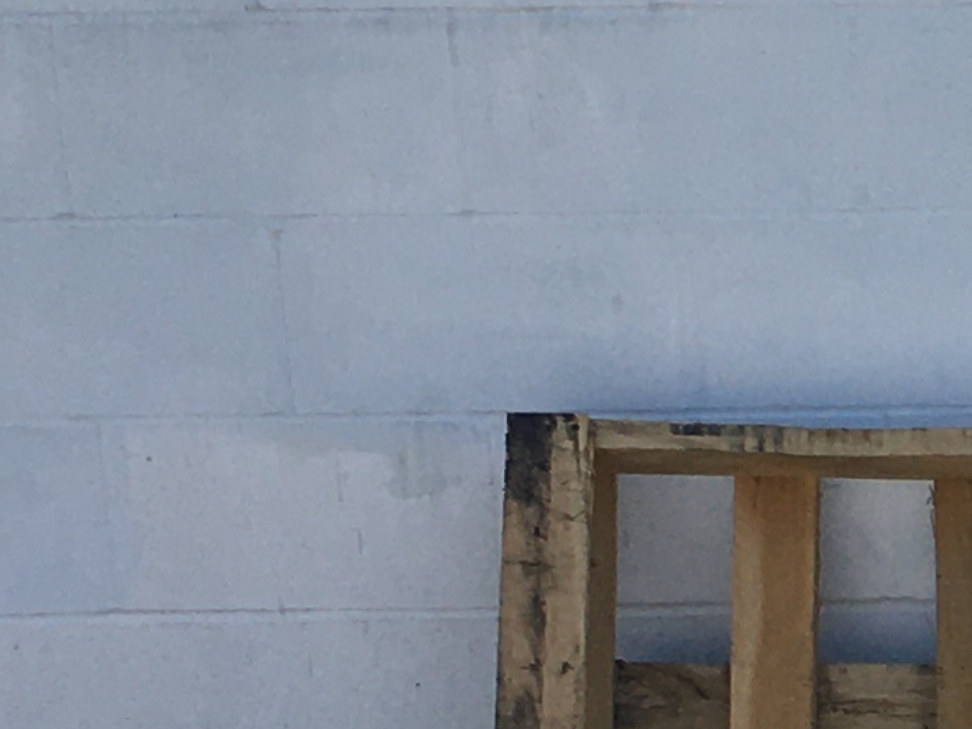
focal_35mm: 168
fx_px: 4717
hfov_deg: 10.8
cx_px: 1931
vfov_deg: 8.6
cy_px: 1100
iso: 25
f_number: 2.2
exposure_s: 1/1202
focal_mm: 4.15
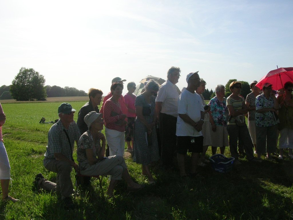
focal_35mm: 35
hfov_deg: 52.6
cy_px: 110
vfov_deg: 40.7
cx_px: 146
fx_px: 296
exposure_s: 1/664
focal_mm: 5.8
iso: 71
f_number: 5.6
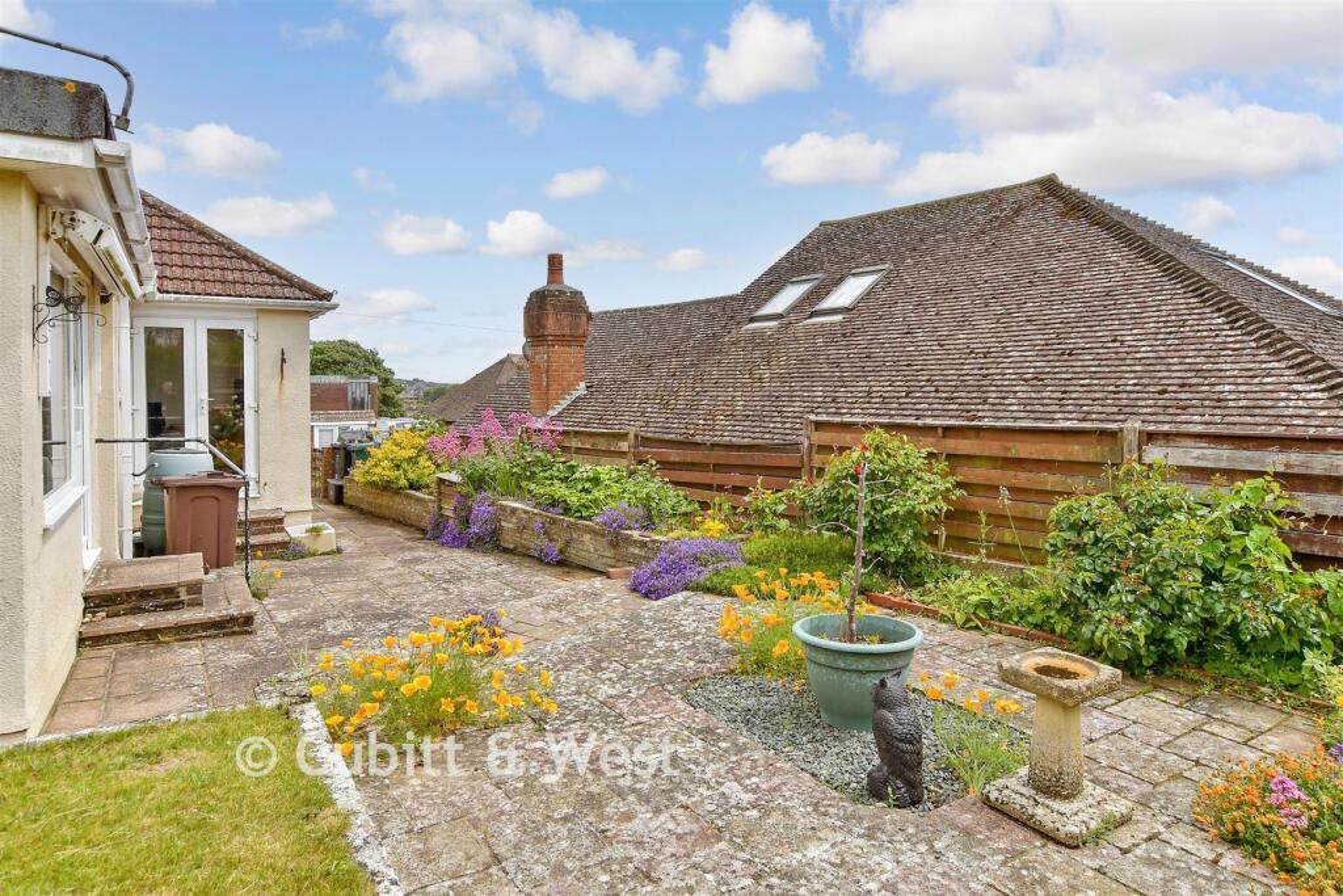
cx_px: 672
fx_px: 783
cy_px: 448
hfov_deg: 81.2
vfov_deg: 59.5
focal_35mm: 21
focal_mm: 14
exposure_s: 1/500
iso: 200
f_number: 8
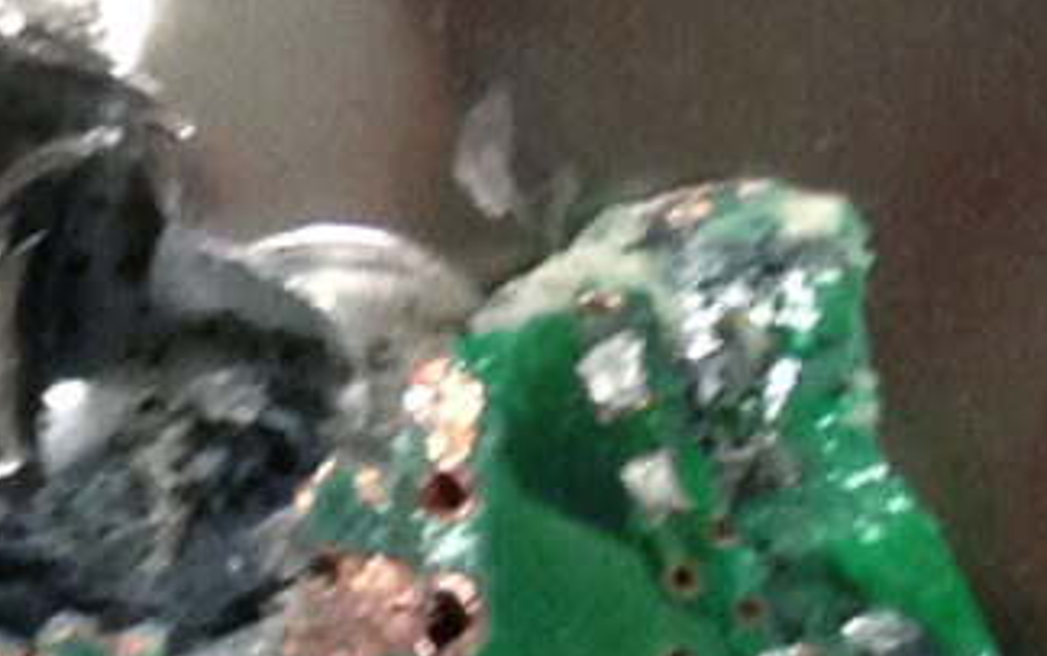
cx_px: 26
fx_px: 7881
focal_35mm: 276
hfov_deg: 7.6
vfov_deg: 4.3
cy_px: 2789
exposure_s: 1/20
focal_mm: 4.12
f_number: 2.4
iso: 200
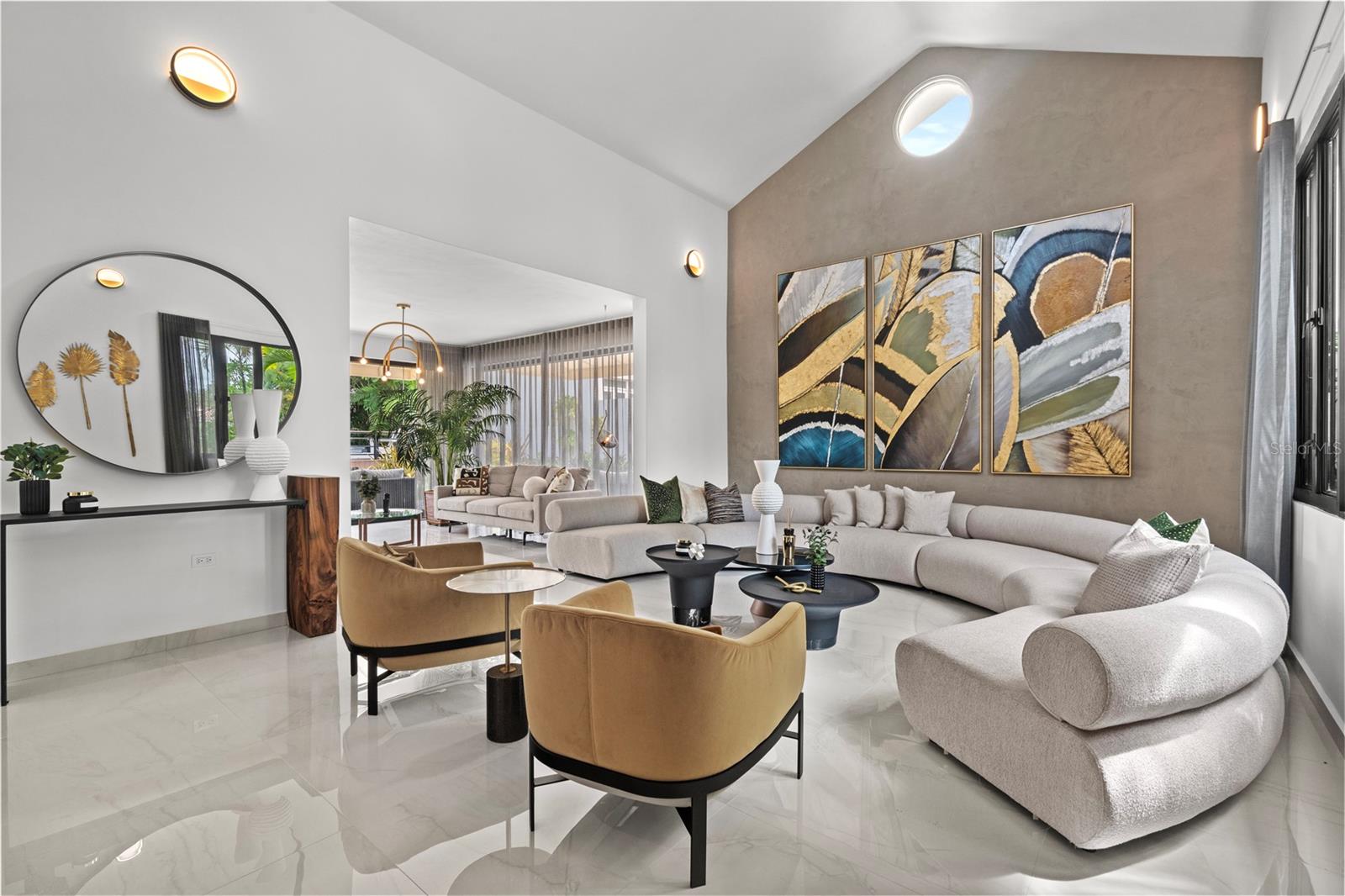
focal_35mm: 16
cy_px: 448
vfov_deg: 73.7
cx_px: 672
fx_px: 598
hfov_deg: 96.7
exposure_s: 1/2.5
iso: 400
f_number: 9
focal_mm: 16
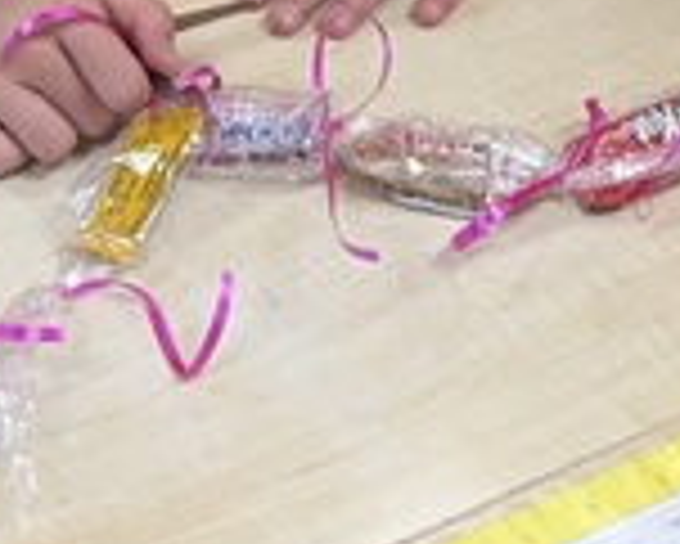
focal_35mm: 159
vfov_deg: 8.3
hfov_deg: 12.1
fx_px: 3202
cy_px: -1043
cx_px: 293
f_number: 1.78
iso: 125
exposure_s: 1/120
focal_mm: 6.76
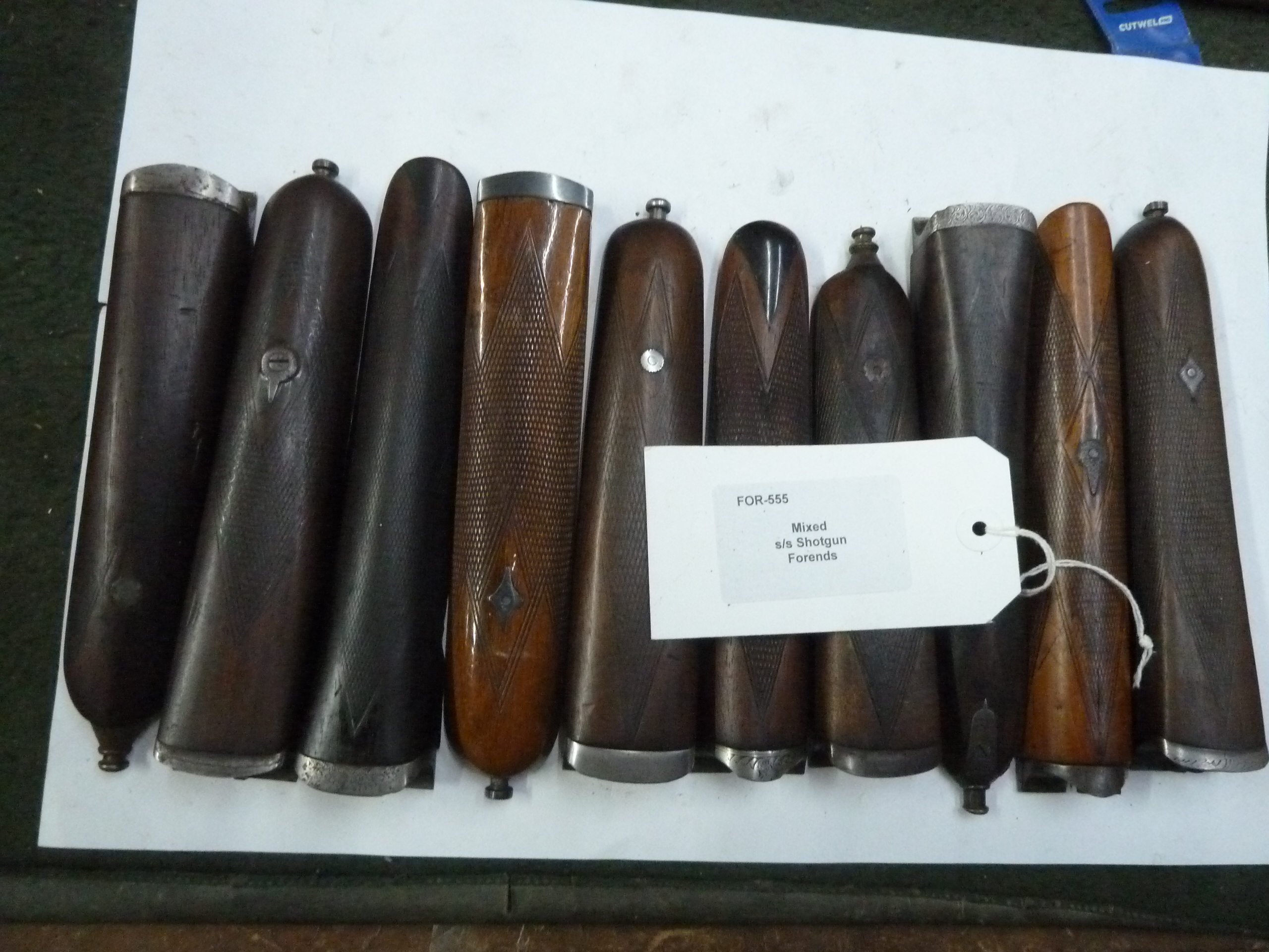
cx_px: 634
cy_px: 476
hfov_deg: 69.4
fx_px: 916
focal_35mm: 25
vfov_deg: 54.9
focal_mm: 4.1
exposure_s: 1/60
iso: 800
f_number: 3.3
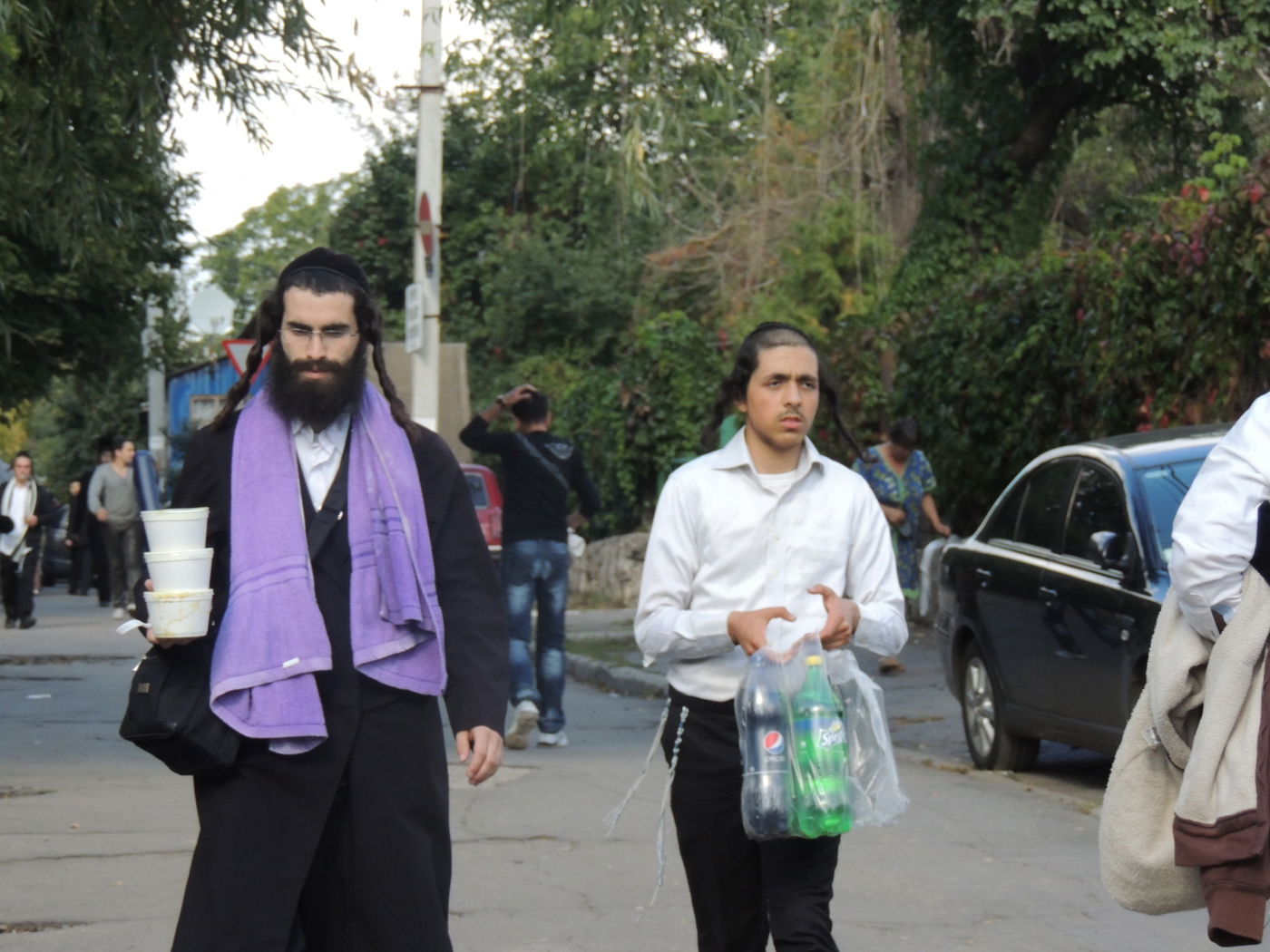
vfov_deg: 9.6
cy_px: 476
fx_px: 5687
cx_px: 635
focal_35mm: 155
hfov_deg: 12.7
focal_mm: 27.6
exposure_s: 1/500
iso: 400
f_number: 4.4
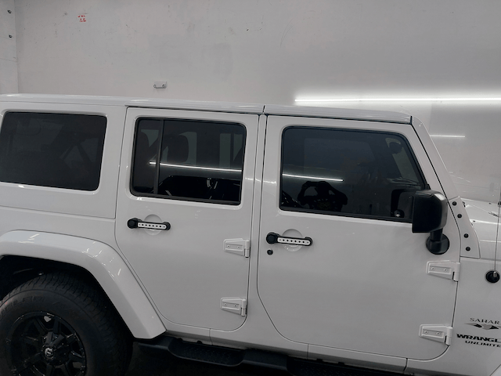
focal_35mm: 24
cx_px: 250
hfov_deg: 71.6
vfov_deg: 56.8
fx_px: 347
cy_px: 188
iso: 80
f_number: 1.8
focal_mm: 5.23
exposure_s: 1/60
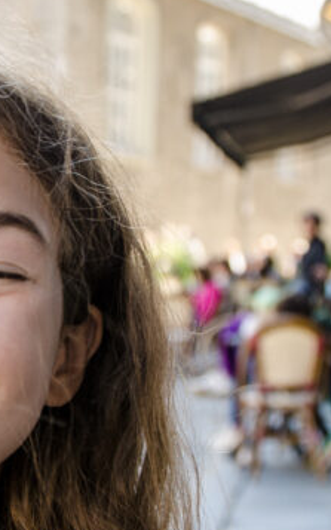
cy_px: 272
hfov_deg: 11.8
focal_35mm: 109
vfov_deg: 19.0
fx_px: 1580
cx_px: -31
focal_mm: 25
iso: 100
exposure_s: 1/125
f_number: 3.5
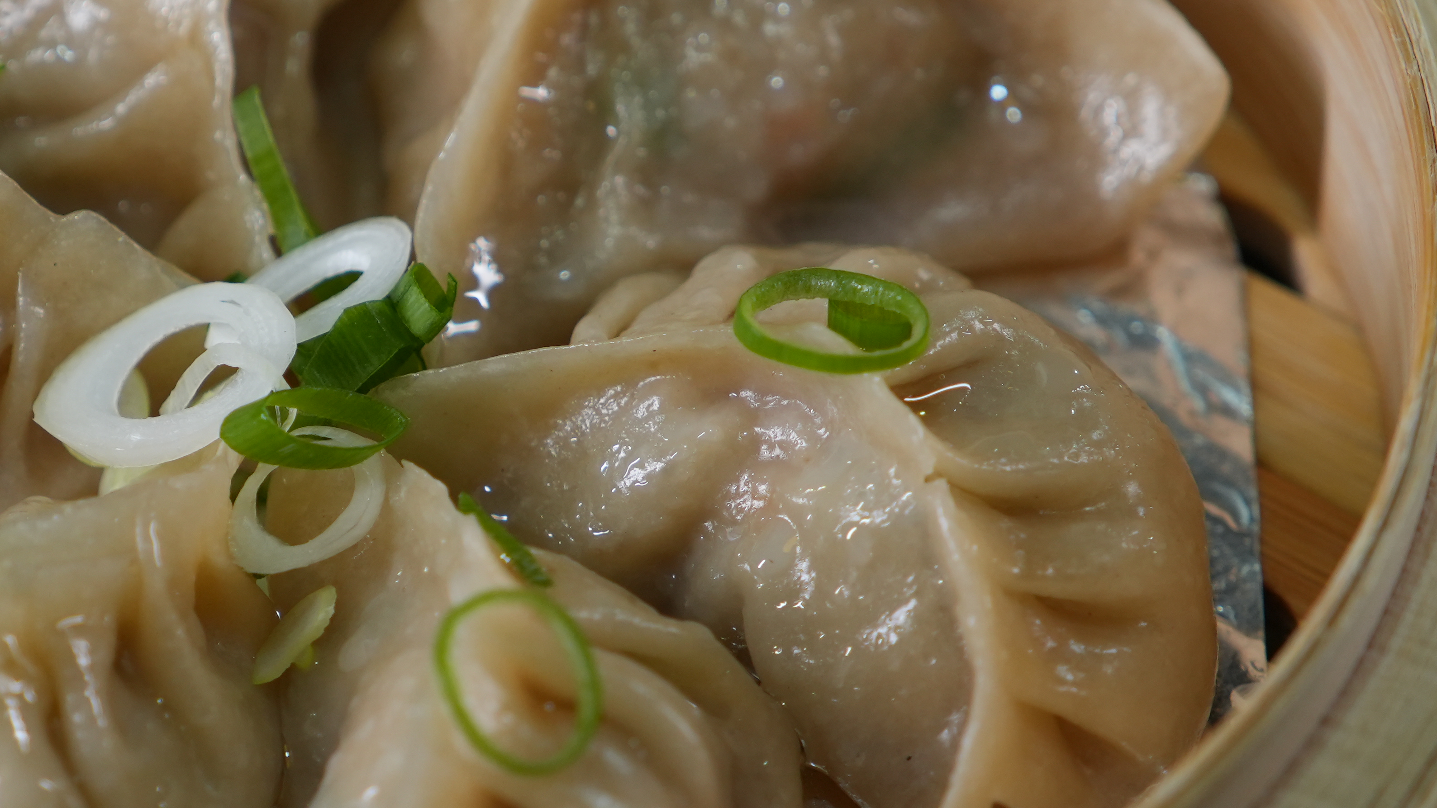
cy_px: 532
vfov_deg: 2.7
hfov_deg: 4.8
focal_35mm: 453
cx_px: 366
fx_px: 17262
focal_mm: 196
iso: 800
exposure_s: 1/200
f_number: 4
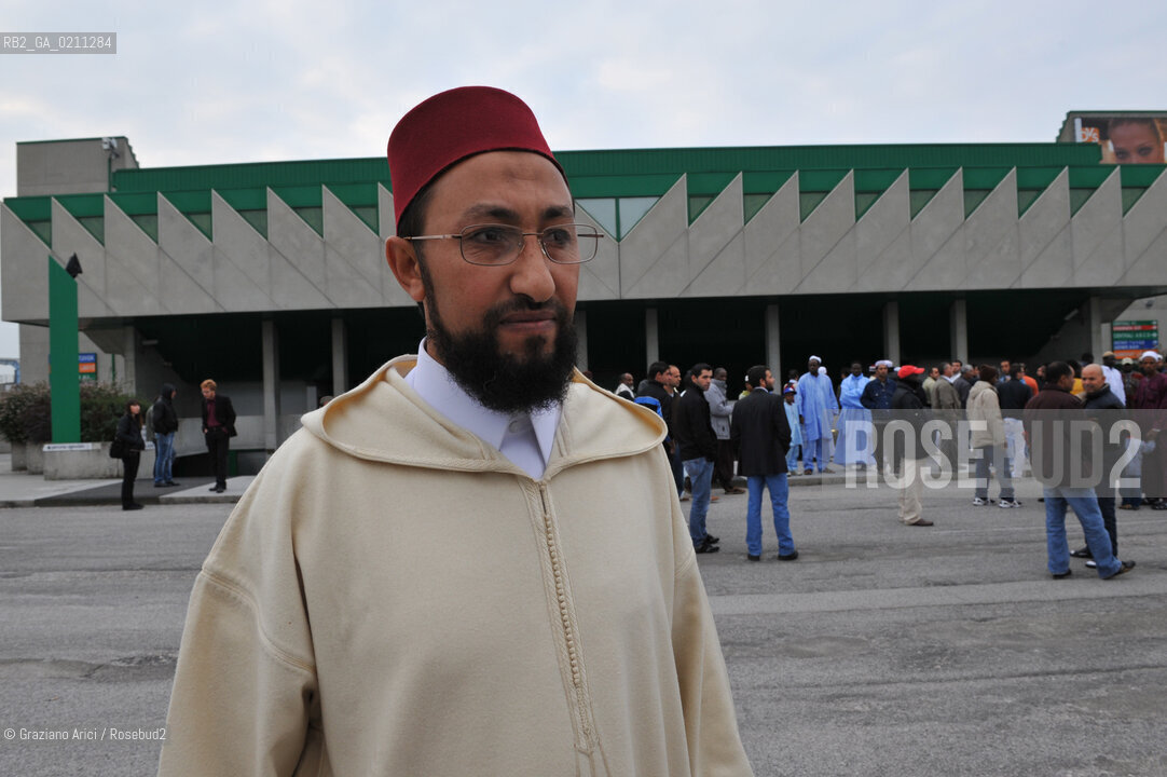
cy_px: 388
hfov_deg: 73.8
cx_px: 584
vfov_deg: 53.1
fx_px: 777
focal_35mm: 24
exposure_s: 1/200
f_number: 7.1
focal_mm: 24
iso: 800
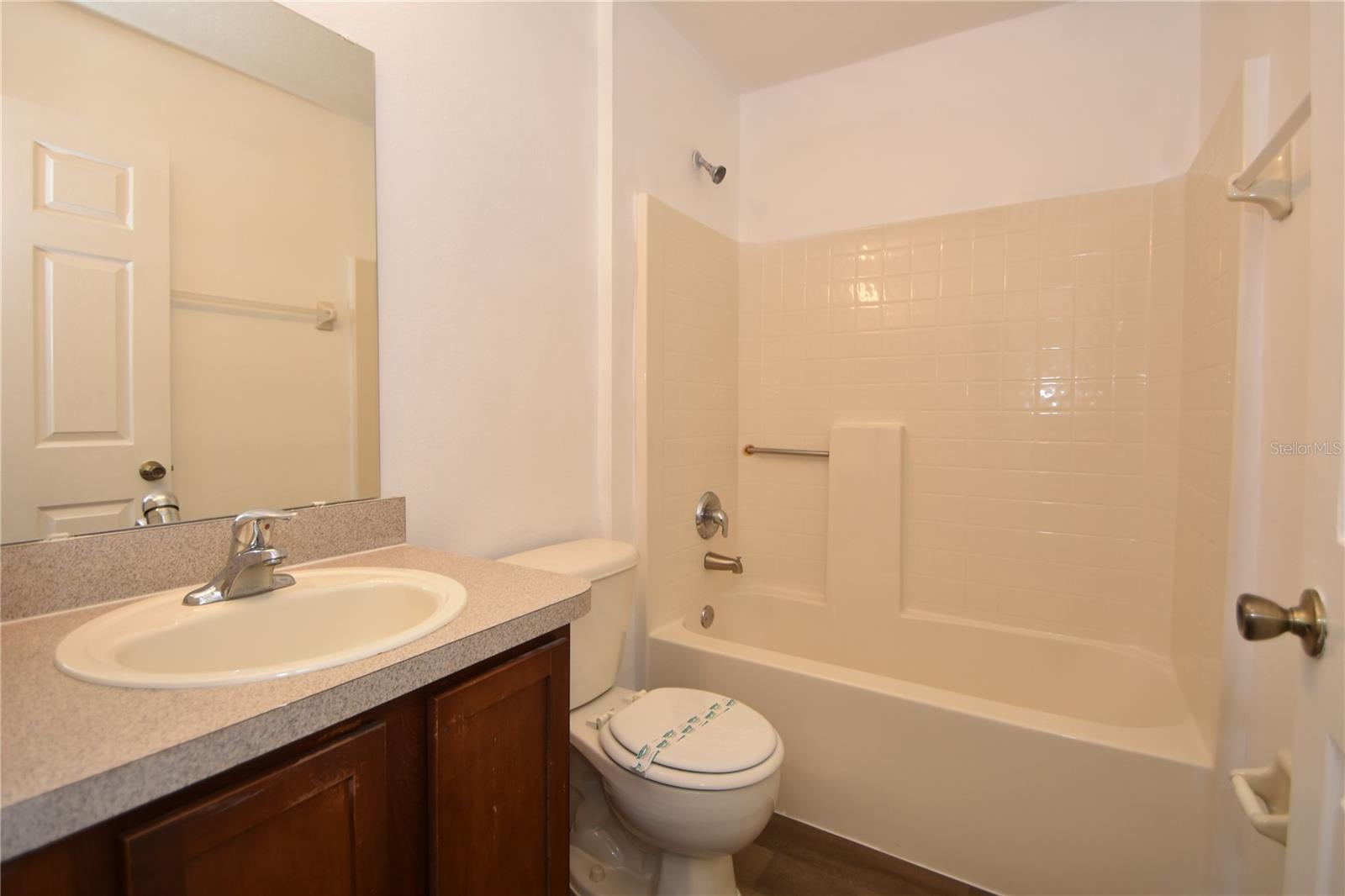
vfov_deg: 77.3
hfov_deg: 100.4
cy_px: 448
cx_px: 672
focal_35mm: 15
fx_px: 560
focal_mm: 10
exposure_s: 1/80
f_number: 4.5
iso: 200
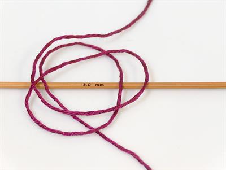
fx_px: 758
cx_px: 113
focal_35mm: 116
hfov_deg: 17.0
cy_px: 85
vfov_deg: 12.8
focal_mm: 23.76
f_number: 3
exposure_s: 1/39.8
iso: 200
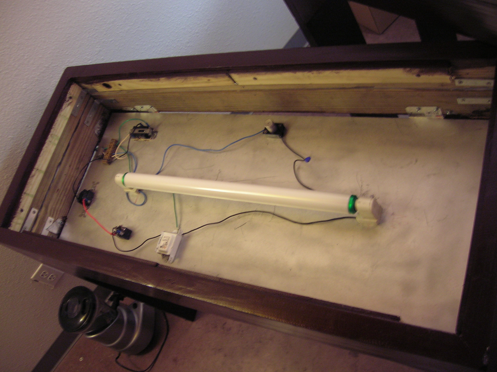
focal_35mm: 34
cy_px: 186
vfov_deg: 41.7
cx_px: 248
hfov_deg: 54.0
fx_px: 488
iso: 93
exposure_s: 1/4.3
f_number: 2.9
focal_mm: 5.7
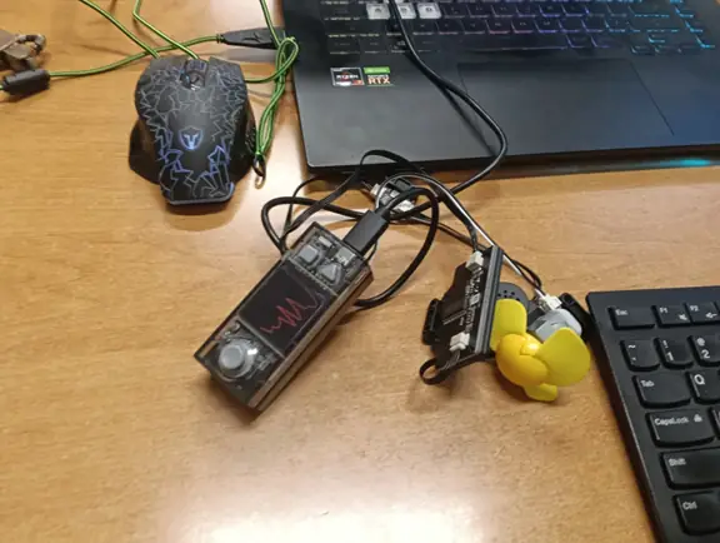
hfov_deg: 65.2
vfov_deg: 51.5
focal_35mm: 27
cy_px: 272
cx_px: 360
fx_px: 563
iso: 250
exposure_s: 1/33.3
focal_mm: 3.98
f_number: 1.8
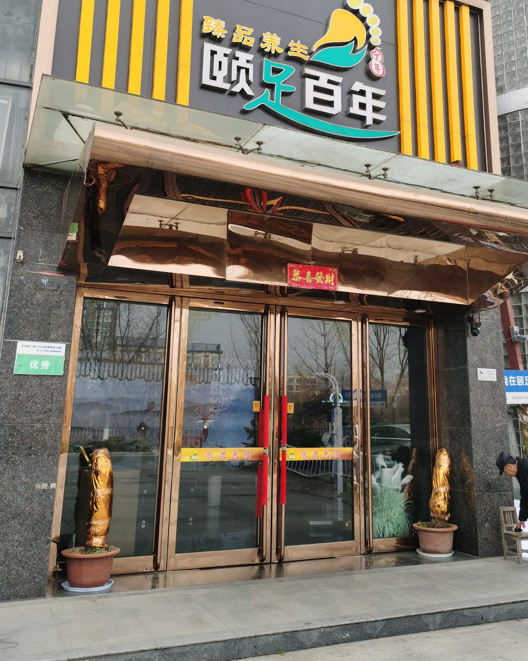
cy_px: 258
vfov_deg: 52.4
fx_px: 664
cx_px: 298
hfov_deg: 43.3
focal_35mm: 34
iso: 50
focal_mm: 5.56
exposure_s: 1/1111
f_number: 1.6
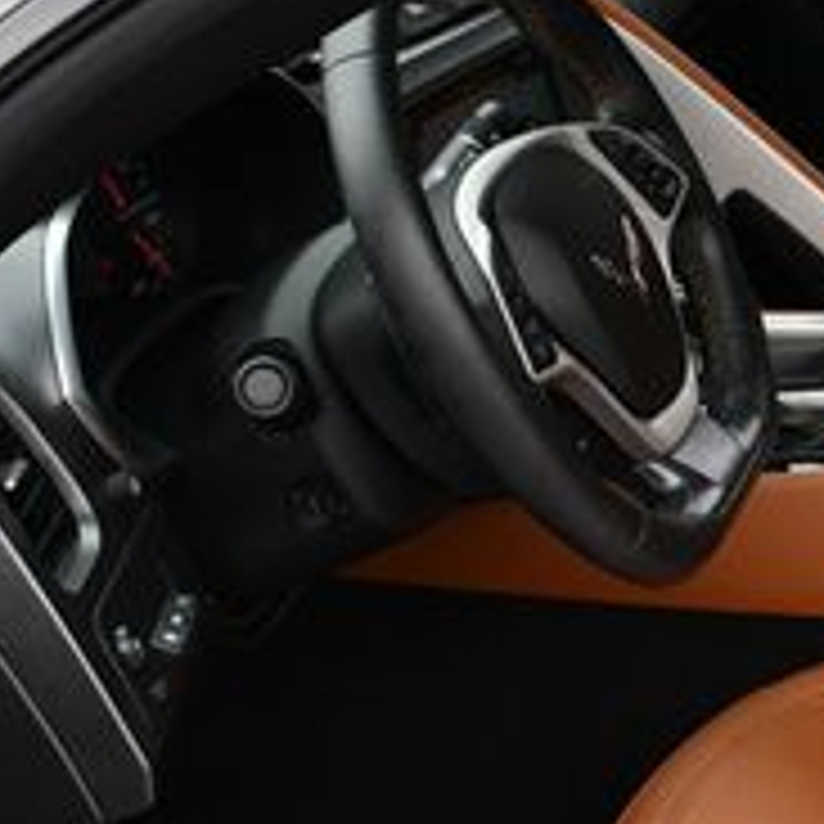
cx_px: 1180
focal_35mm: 107
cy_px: 576
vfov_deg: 16.2
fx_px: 2882
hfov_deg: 15.2
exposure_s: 1/250
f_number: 5.6
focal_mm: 18
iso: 280
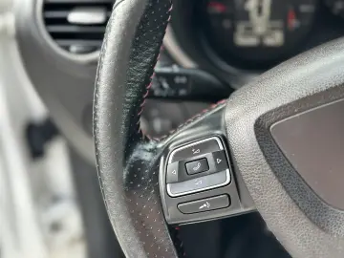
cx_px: 172
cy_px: 129
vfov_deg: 30.3
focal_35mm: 48
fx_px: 477
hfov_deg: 39.7
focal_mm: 6.86
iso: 64
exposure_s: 1/124
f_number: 1.78
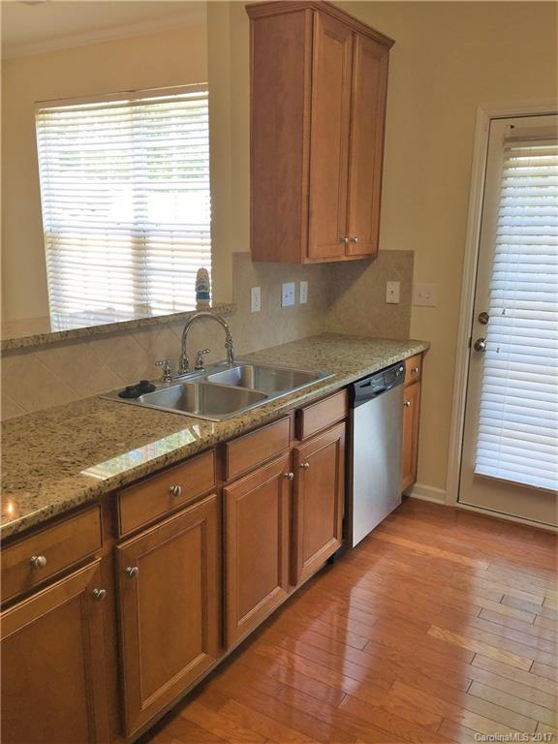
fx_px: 623
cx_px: 279
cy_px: 372
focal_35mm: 29
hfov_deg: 48.2
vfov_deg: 61.7
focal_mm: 4.15
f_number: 2.2
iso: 32
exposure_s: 1/63
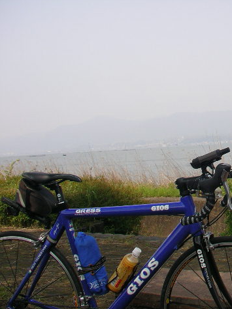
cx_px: 208
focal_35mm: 50
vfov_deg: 38.2
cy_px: 154
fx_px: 447
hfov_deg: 28.0
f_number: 2.8
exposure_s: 1/400
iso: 50
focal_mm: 5.7
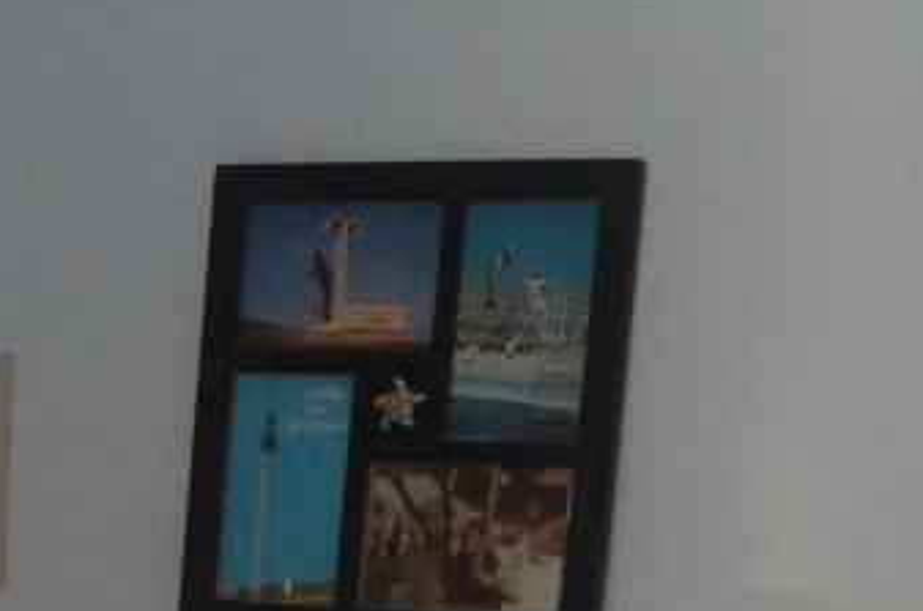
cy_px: 1303
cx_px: -30
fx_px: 3760
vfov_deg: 8.7
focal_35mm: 147
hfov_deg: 13.8
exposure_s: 1/60
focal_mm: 22
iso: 3200
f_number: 4
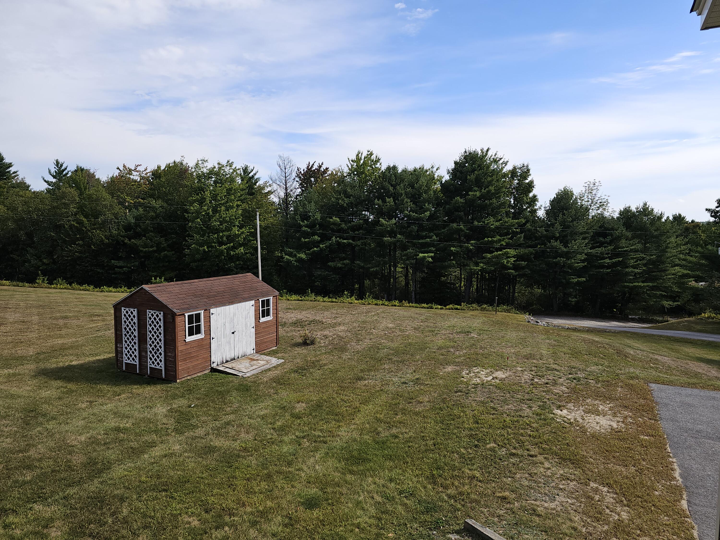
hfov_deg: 73.9
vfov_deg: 58.9
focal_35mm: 23
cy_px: 270
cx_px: 360
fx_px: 478
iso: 10
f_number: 1.7
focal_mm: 6.3
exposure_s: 1/522
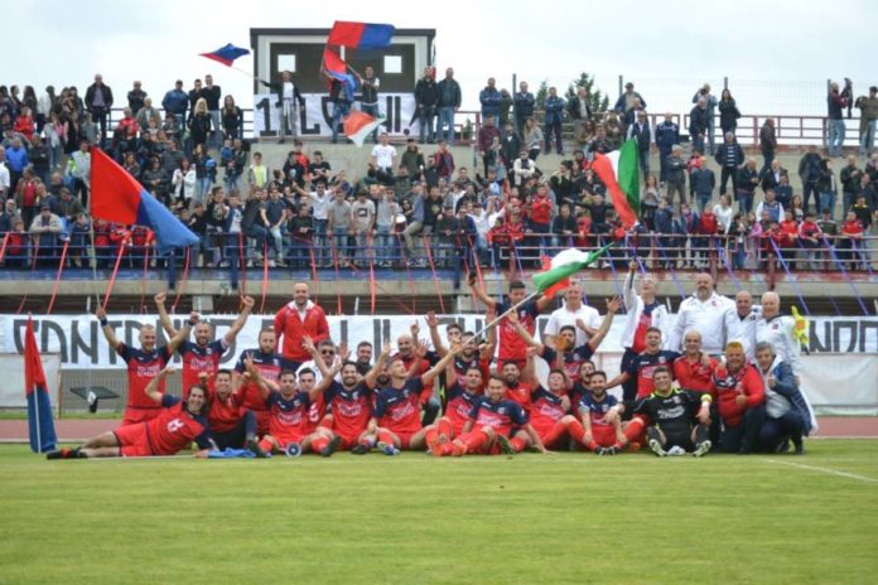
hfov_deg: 24.6
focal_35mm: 82
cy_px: 292
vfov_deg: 16.6
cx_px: 439
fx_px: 2012
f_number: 4.2
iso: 400
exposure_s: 1/500
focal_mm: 55
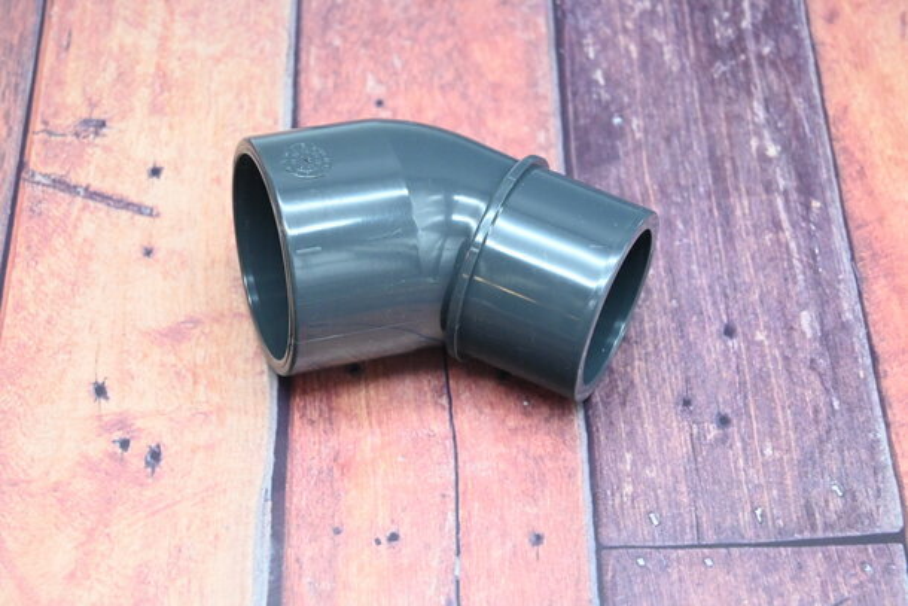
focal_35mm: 75
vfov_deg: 18.2
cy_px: 303
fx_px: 1892
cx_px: 454
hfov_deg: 27.0
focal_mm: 50
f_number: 6.3
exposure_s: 1/80
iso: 3600
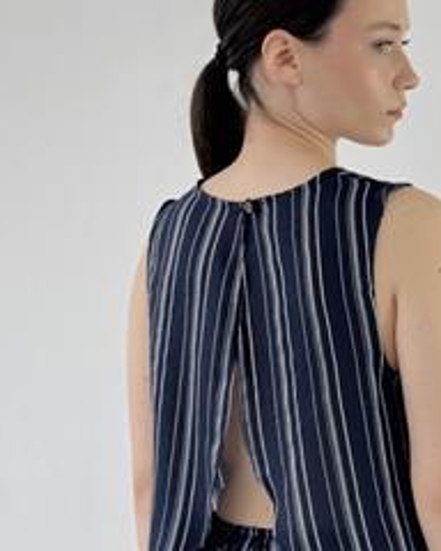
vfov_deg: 18.4
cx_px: 303
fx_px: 1697
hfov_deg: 14.8
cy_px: 318
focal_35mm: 104
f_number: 1.78
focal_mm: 6.76
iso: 50
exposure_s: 1/127
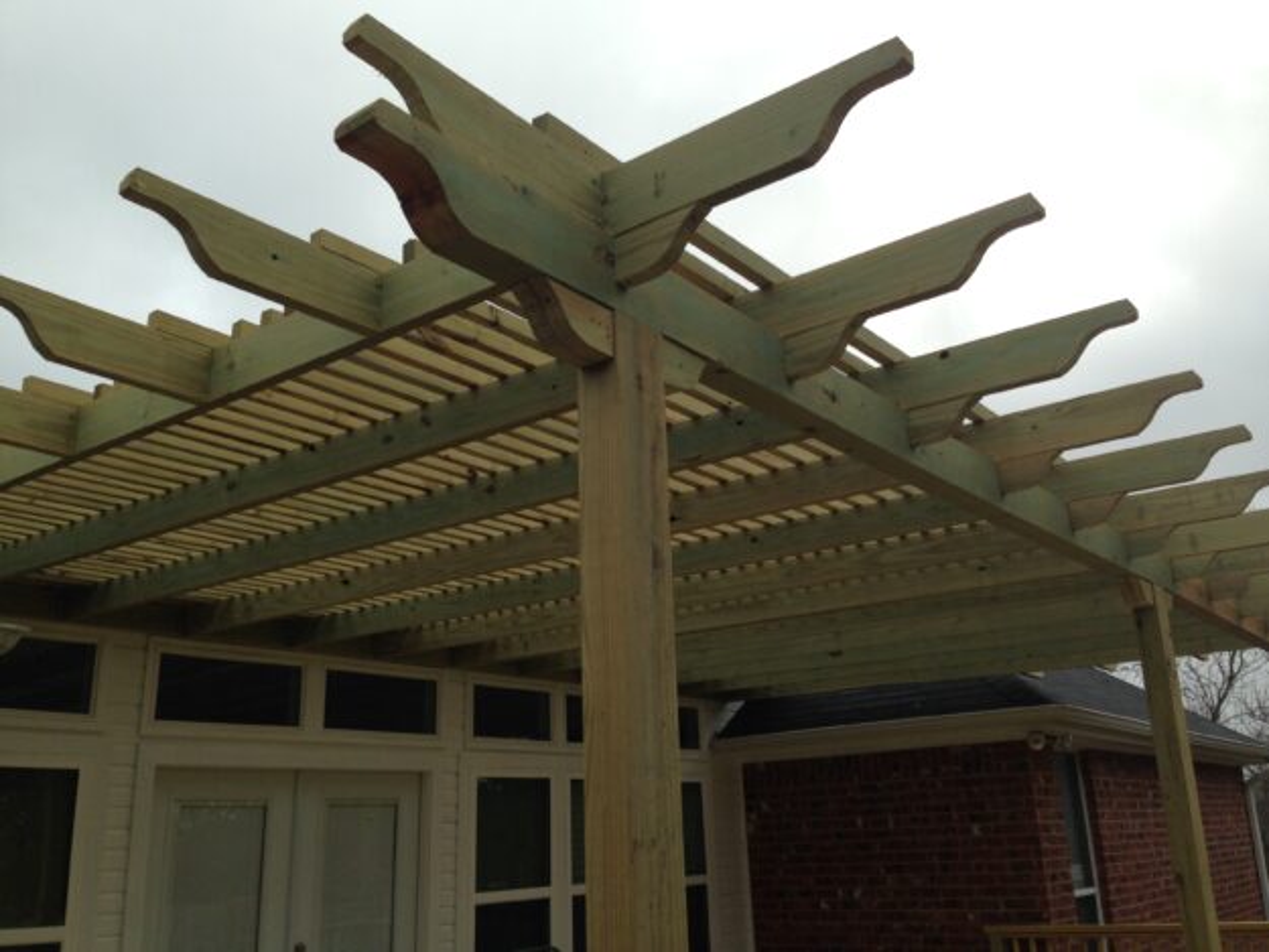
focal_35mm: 33
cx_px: 634
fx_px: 1210
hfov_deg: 55.3
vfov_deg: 43.0
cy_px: 476
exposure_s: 1/1022
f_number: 2.4
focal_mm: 4.12
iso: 50
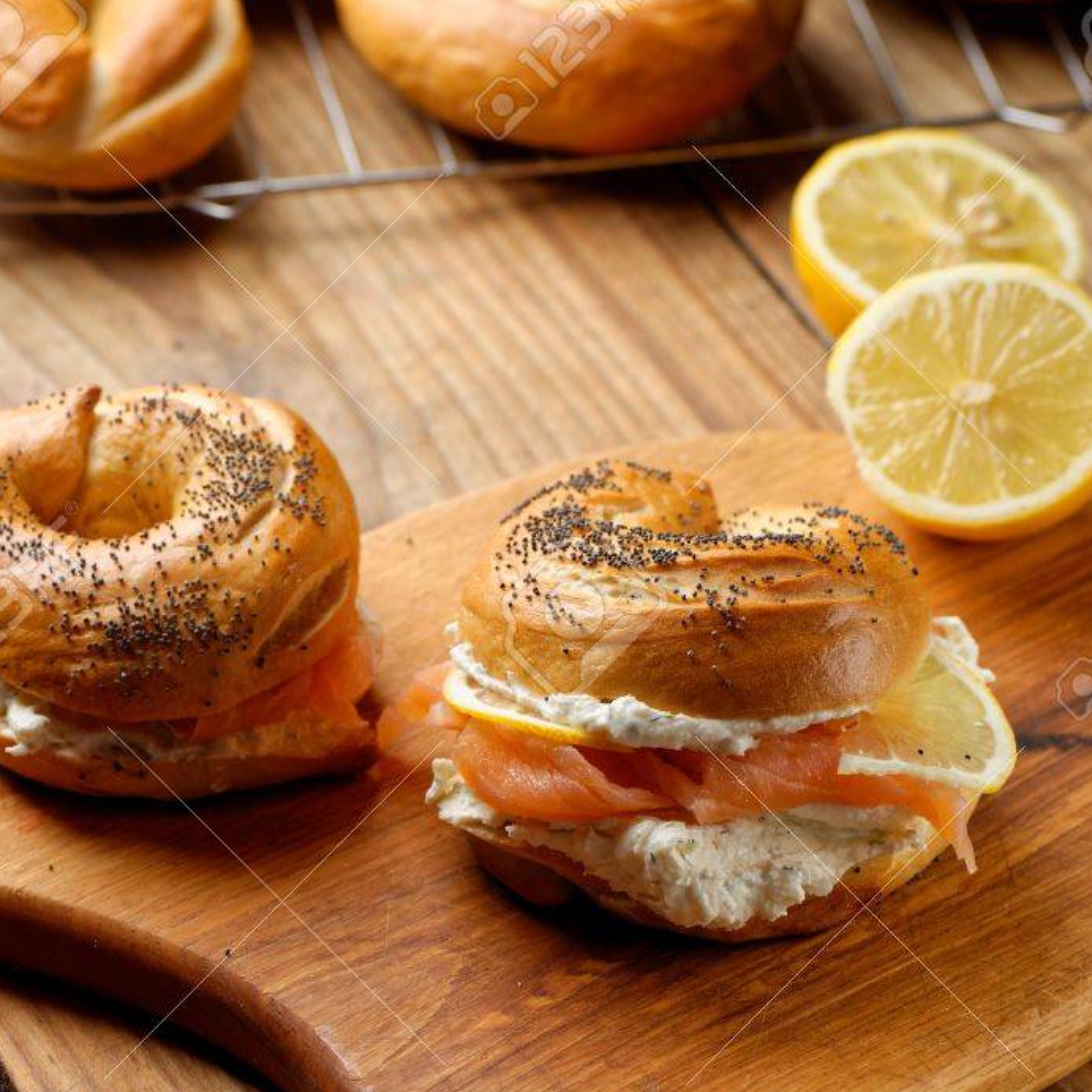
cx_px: 519
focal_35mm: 168
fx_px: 5996
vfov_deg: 10.4
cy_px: 318
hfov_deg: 10.4
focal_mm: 105
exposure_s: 1/160
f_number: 8
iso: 100
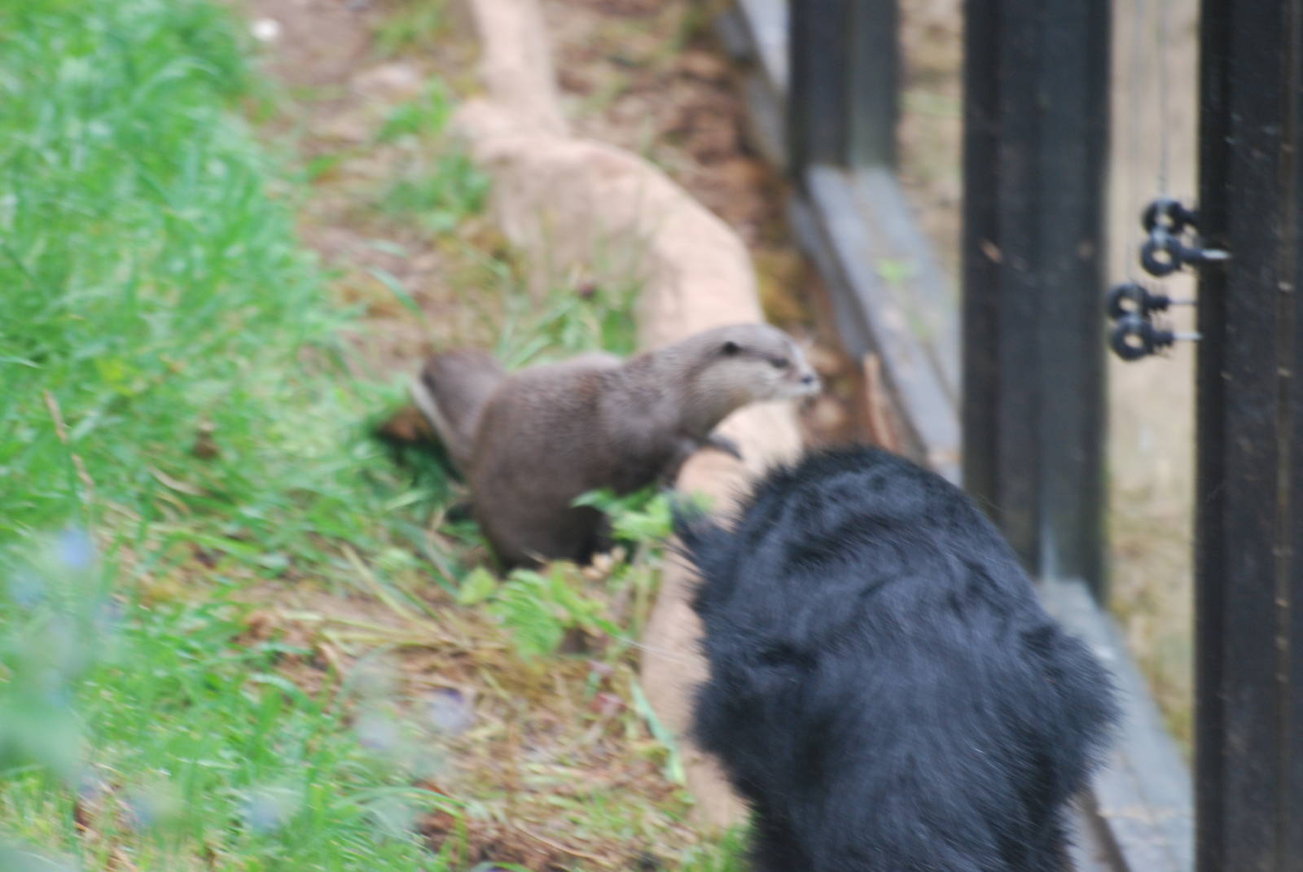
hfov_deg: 4.6
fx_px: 16307
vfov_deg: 3.1
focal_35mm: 450
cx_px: 652
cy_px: 436
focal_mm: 300
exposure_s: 1/50
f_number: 5.6
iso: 400
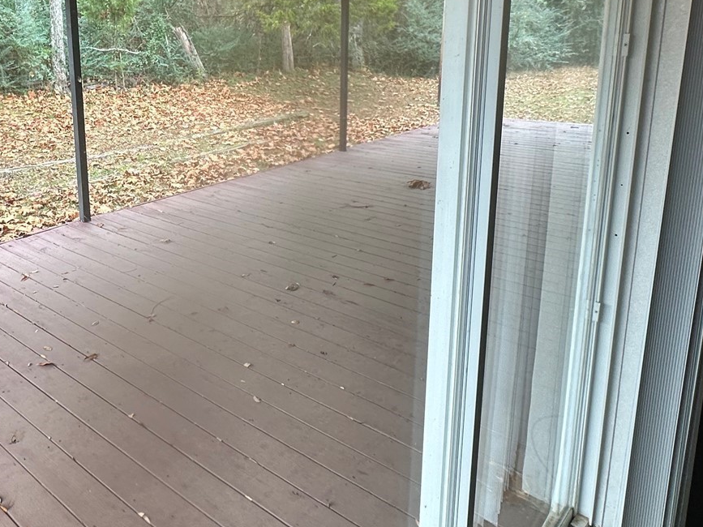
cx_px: 208
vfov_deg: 44.5
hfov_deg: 56.5
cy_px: 157
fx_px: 629
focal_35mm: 31
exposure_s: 1/99
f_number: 2.2
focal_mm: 2.22
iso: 40
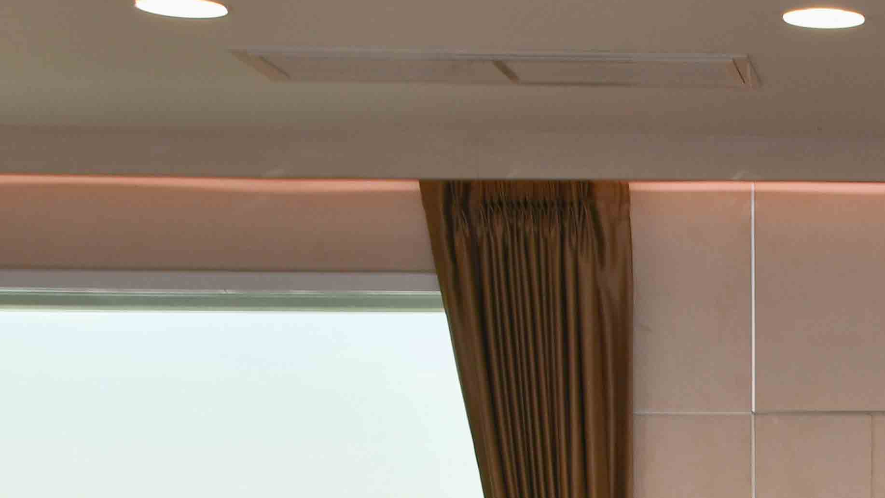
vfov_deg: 9.7
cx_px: 1212
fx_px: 2910
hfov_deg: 16.2
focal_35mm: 124
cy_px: 532
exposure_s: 1/100
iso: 200
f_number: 5
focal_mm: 26
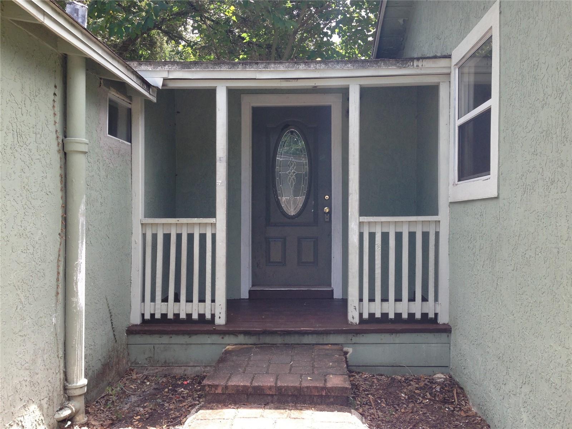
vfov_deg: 42.9
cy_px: 214
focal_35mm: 33
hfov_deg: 55.4
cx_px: 286
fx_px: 545
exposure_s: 1/343
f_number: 2.4
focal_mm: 4.13
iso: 50
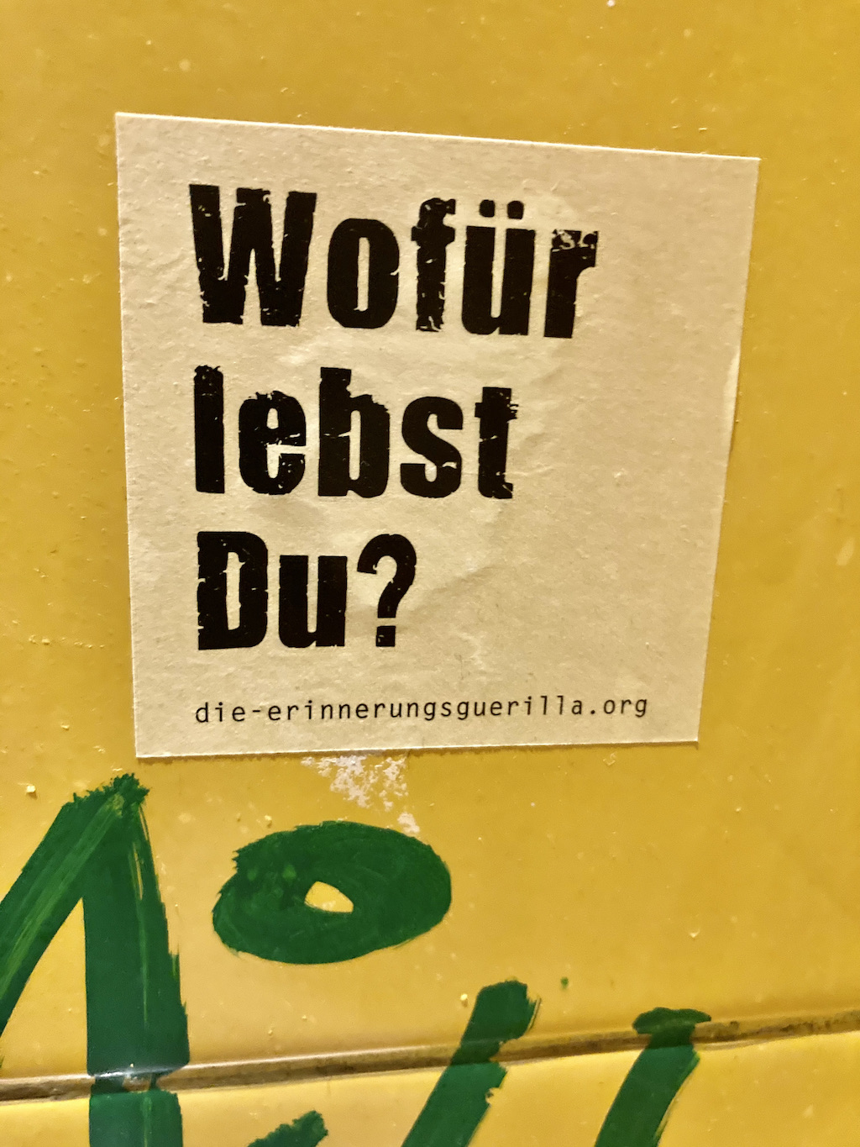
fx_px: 927
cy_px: 574
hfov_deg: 49.8
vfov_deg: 63.4
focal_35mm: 28
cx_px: 430
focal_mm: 3.99
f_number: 1.8
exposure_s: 1/30
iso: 640
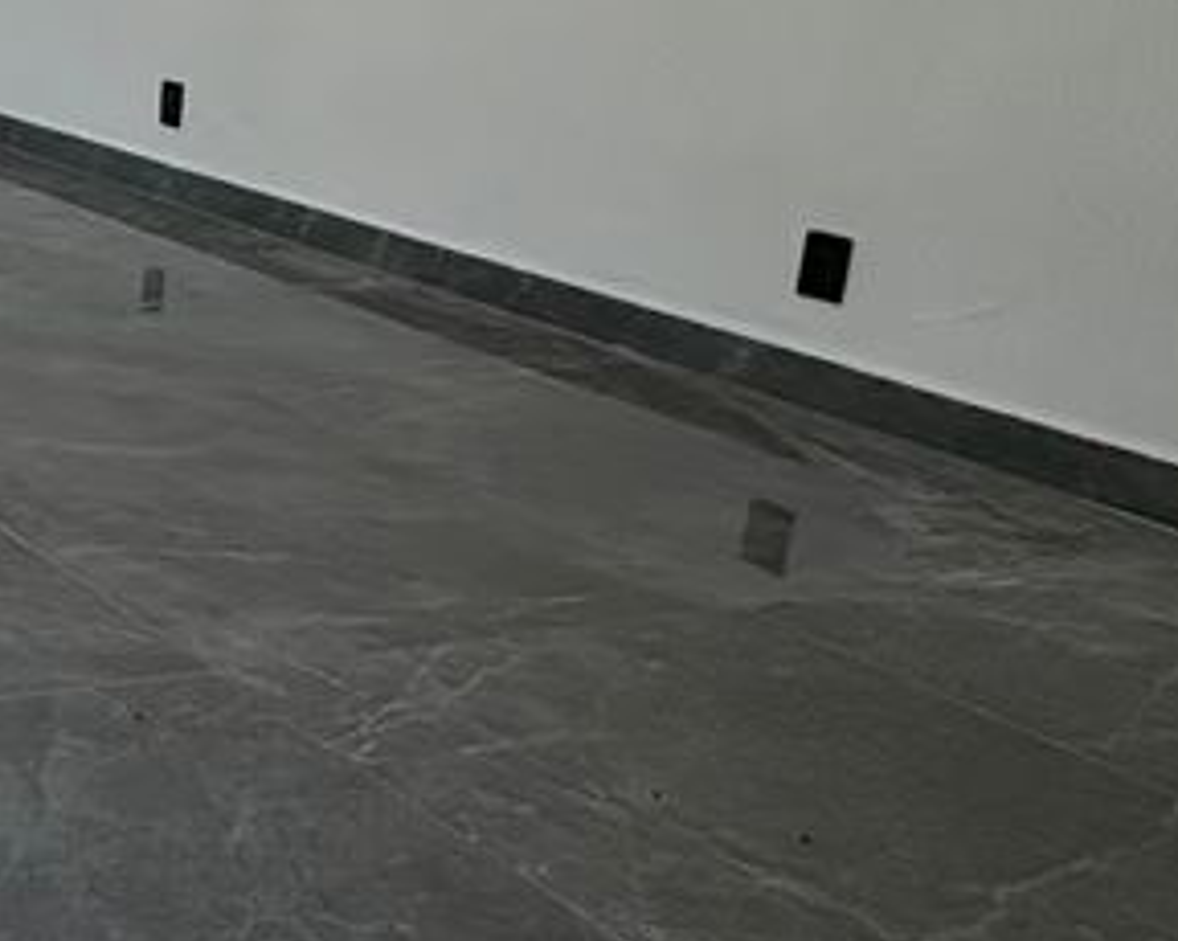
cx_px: -822
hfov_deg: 22.7
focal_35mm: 57
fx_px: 1986
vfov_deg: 26.6
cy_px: 376
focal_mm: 2.22
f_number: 2.2
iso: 40
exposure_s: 1/787
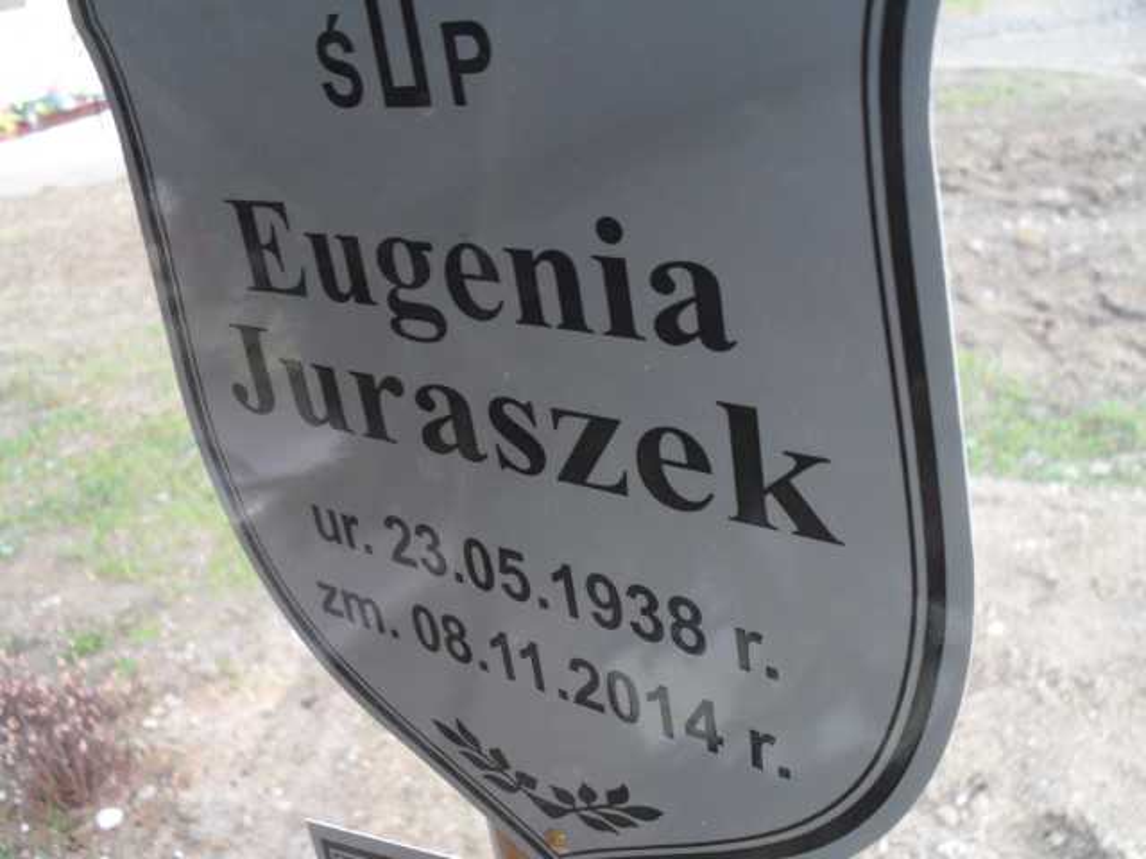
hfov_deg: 52.6
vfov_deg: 40.7
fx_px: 1159
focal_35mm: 35
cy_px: 430
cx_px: 573
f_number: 3.2
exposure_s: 1/45
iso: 100
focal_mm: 6.3
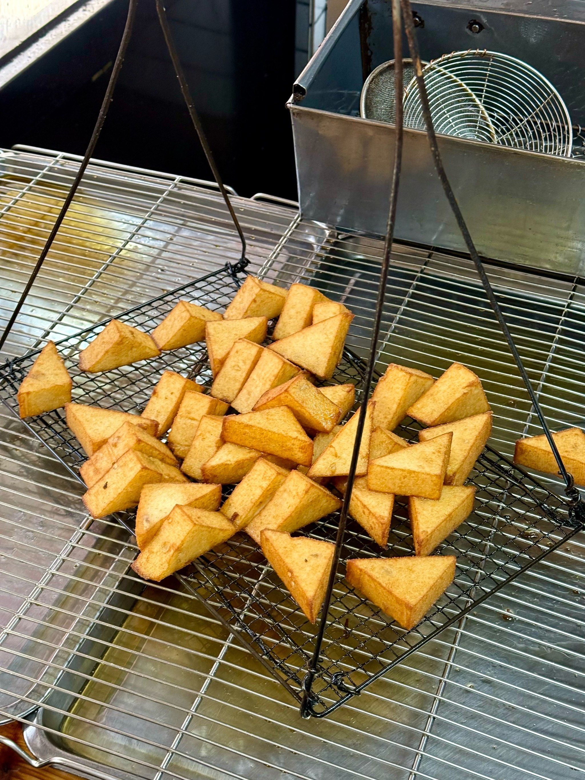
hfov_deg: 30.3
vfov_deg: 39.7
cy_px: 390
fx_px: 1081
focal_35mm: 48
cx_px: 292
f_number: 1.78
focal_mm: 6.76
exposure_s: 1/98
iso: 125
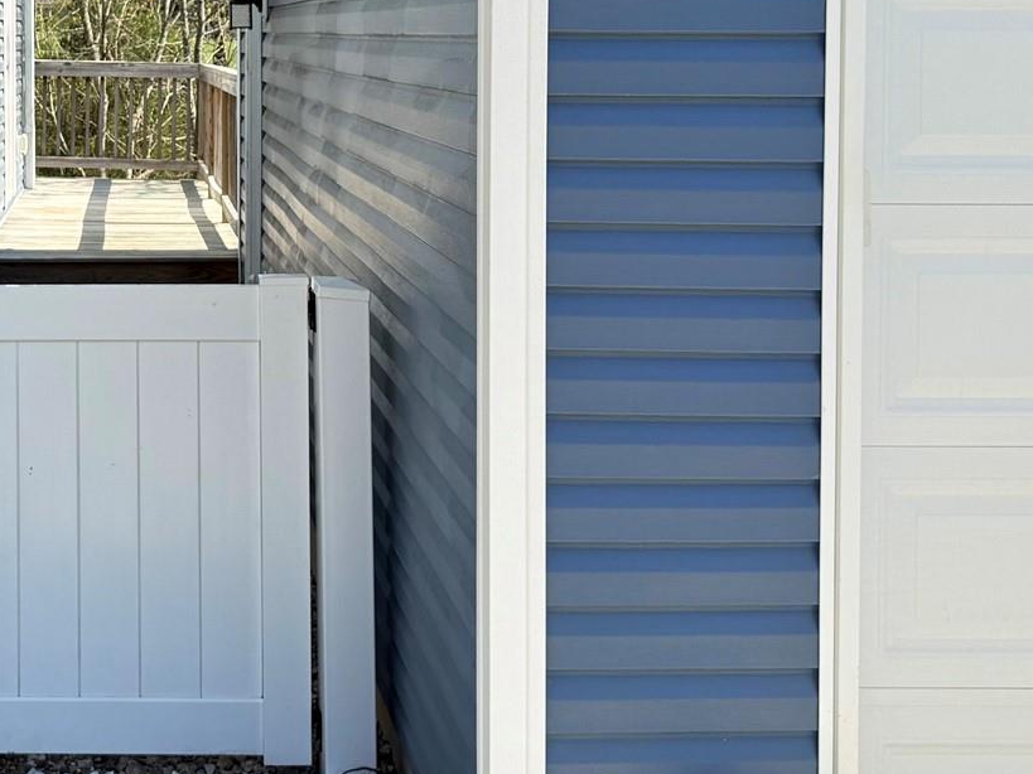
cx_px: 115
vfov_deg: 23.8
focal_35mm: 60
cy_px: 83
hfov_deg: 30.8
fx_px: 1790
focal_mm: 6.76
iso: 80
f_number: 1.78
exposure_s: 1/2801
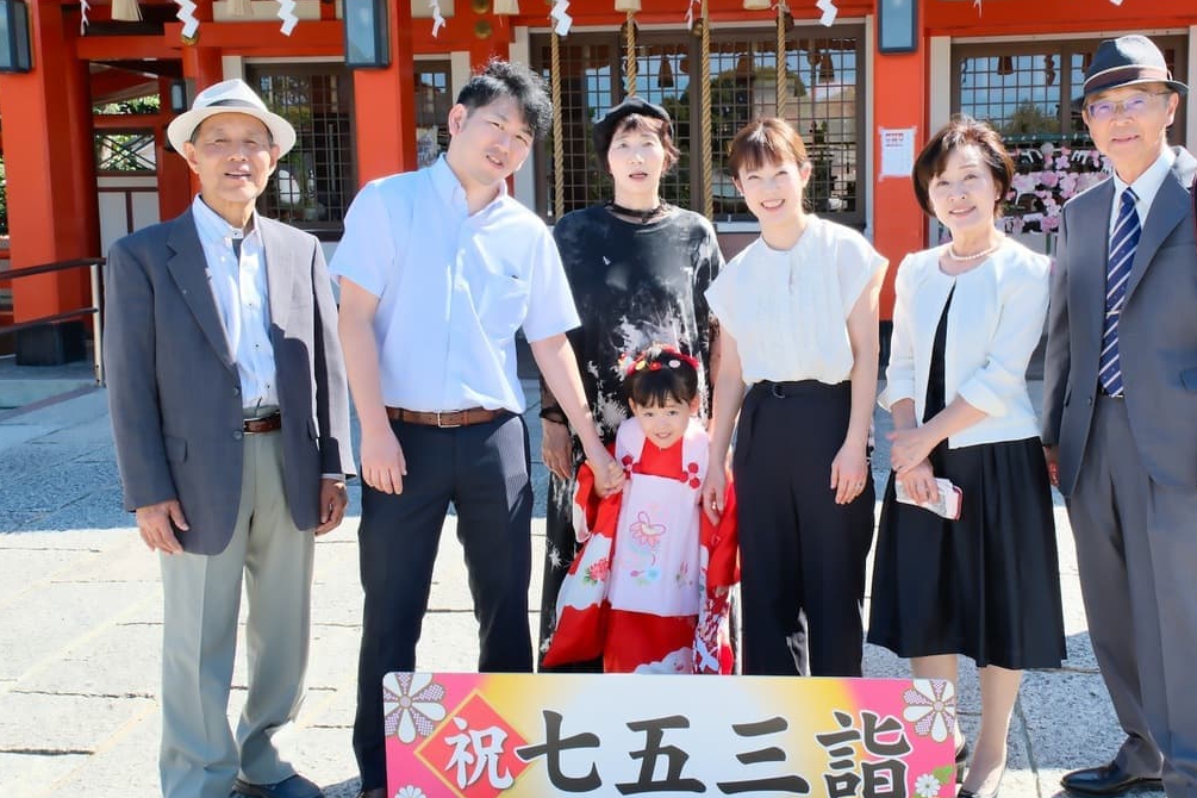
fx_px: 1430
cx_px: 718
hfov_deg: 45.2
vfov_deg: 31.2
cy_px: 370
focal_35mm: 43
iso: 800
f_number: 8
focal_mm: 20
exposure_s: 1/250
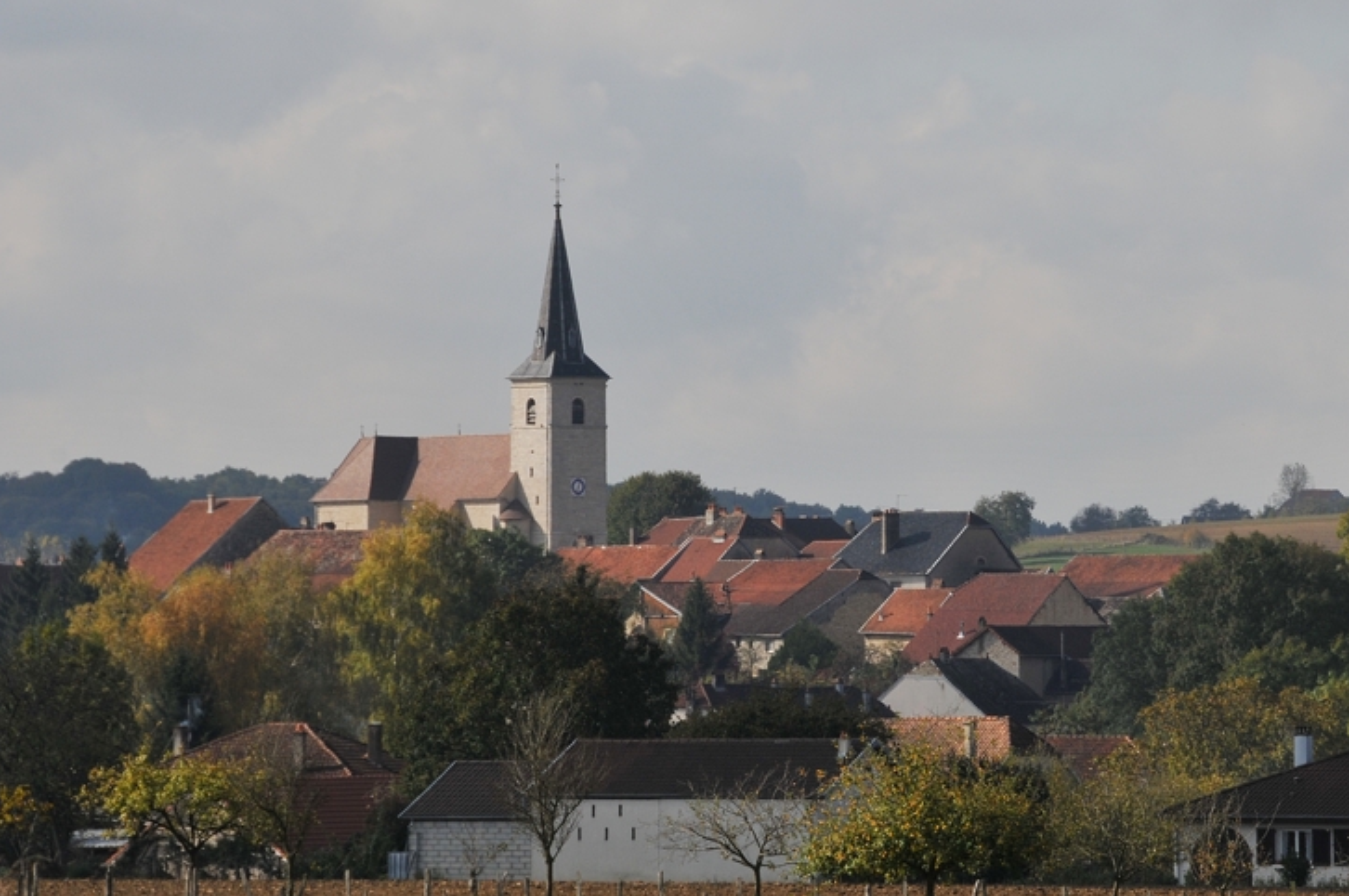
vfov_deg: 4.8
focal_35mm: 286
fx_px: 10692
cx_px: 938
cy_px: 402
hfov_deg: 7.2
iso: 200
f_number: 11
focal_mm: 135
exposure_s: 1/500
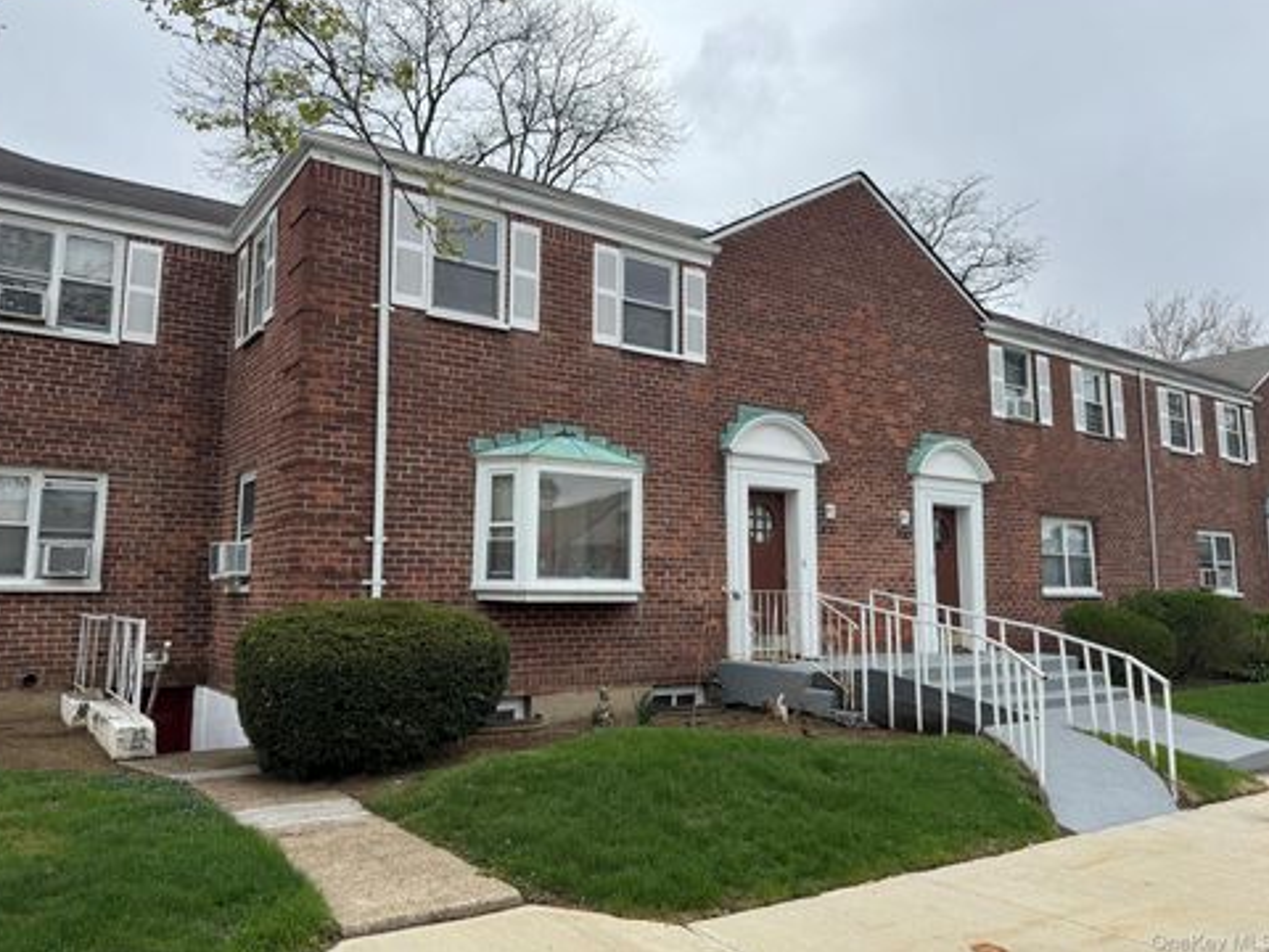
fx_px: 916
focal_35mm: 25
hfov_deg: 69.4
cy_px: 461
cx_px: 621
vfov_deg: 54.9
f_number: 1.78
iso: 80
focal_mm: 6.76
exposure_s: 1/2506
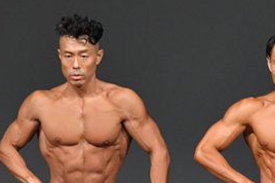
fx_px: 6622
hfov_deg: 2.4
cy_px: 250
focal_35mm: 868
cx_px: 278
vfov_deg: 1.6
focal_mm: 200
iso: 4000
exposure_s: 1/400
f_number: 5.6
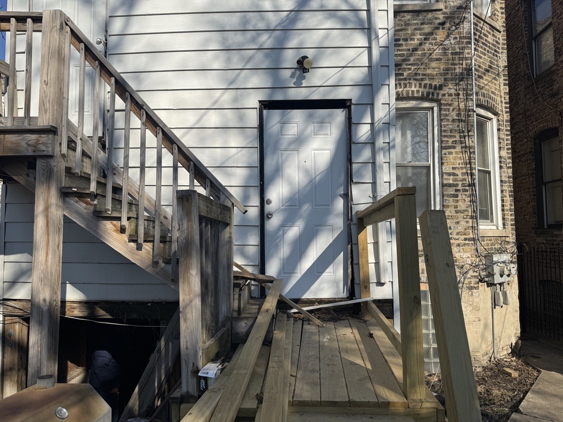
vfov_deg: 56.8
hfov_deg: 71.6
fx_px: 390
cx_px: 282
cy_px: 211
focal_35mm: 24
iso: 80
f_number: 1.78
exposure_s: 1/6410
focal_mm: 6.76
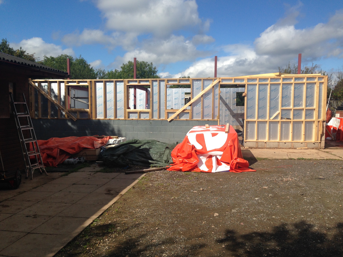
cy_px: 128
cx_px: 172
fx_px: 327
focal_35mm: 33
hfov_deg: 55.4
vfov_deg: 42.9
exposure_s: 1/2262
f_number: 2.4
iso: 50
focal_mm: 4.12
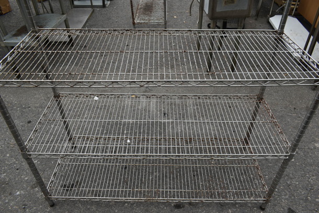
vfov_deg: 48.0
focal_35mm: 27
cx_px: 160
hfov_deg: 67.3
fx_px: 239
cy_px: 106
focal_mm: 18
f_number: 8
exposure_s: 1/250
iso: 100
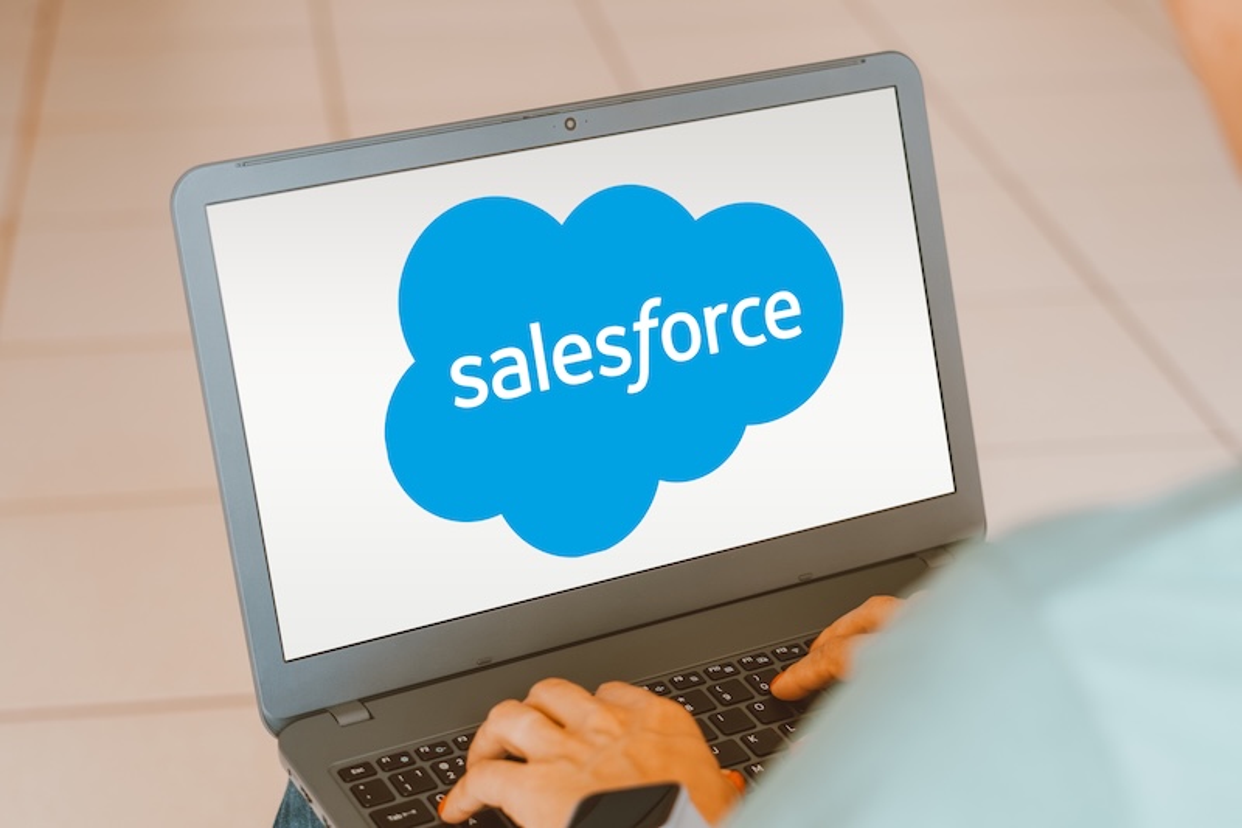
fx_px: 2587
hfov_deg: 27.0
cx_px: 621
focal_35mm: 75
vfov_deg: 18.2
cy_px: 414
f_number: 2.8
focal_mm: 50
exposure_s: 1/50
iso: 100
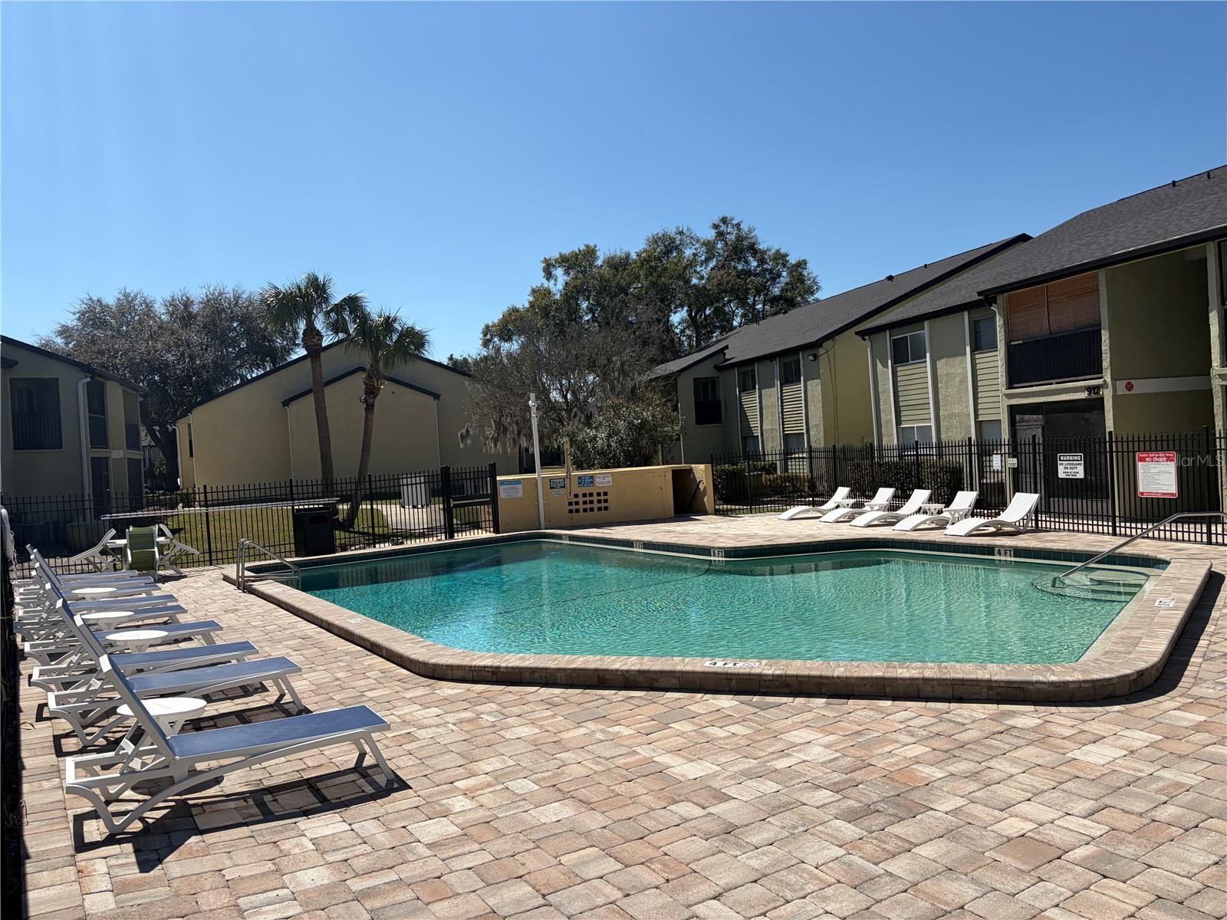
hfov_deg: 67.3
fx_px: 922
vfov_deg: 53.1
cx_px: 614
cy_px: 460
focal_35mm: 26
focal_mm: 5.96
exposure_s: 1/7813
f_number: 1.6
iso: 64
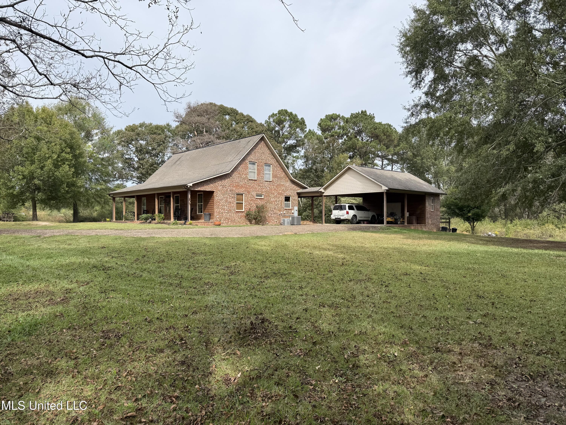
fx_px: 392
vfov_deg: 56.8
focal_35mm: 24
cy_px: 212
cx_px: 283
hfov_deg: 71.6
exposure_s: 1/2801
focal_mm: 6.76
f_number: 1.78
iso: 80
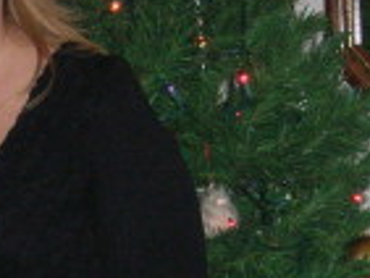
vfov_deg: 6.3
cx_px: 50
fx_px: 2514
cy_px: 194
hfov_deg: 8.4
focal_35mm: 235
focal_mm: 12.3
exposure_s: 1/60.1
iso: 200
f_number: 4
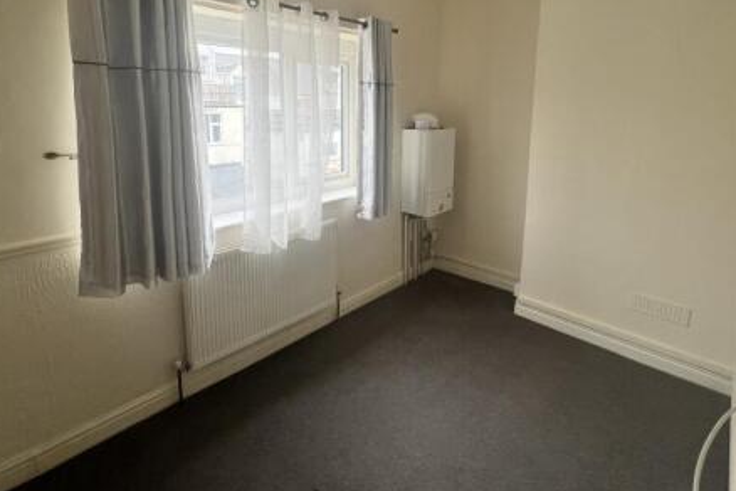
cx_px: 371
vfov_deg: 65.6
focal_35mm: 18
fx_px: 368
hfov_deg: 90.0
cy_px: 164
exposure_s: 1/99
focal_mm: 1.57
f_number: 1.8
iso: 64
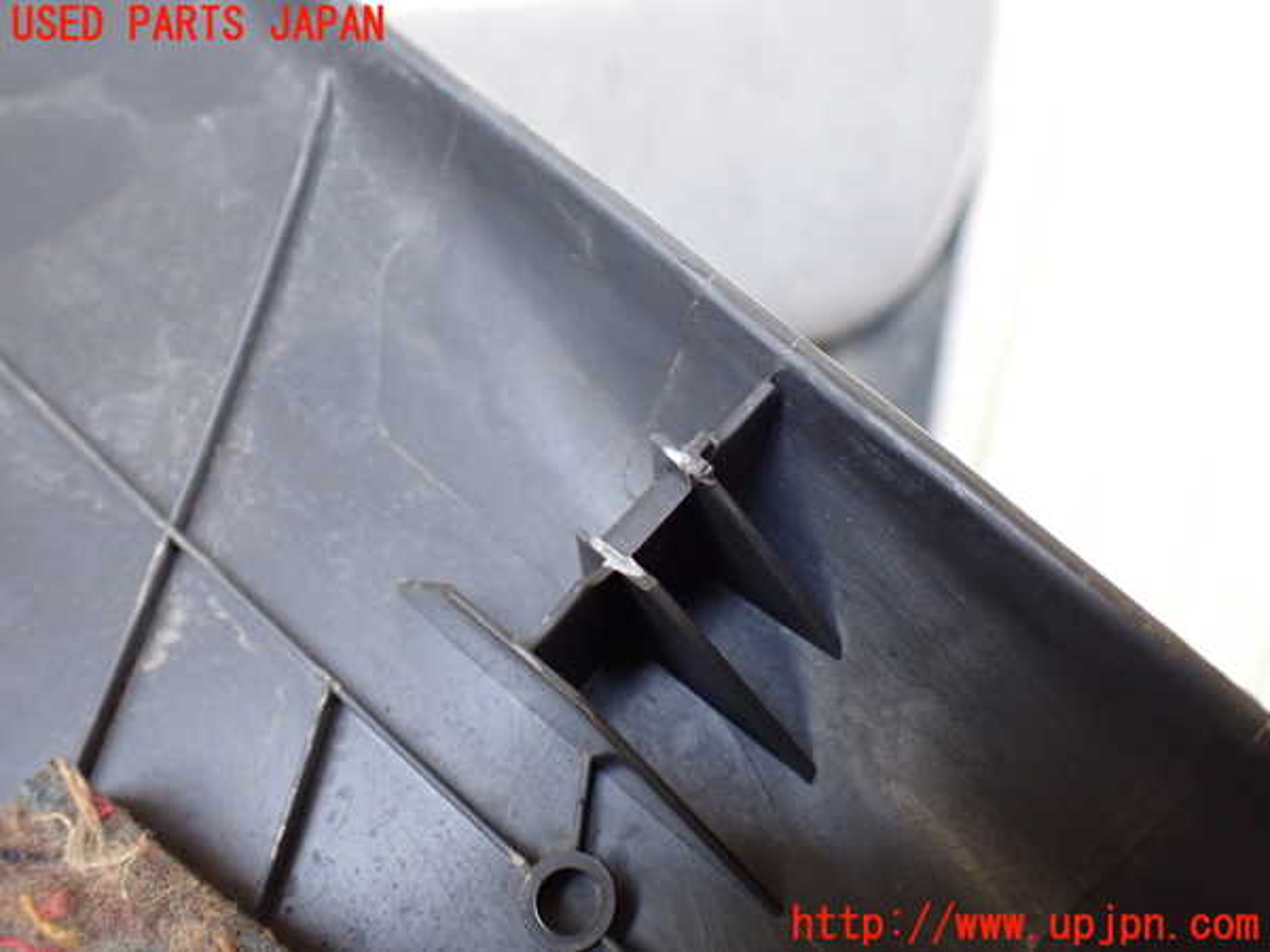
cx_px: 635
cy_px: 476
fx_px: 1101
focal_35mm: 30
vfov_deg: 46.8
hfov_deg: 60.0
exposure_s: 1/125
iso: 500
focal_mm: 5.4
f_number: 2.3
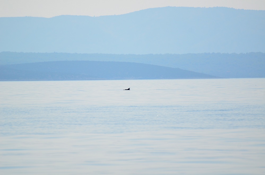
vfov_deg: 3.0
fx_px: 3305
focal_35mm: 450
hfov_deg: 4.6
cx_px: 132
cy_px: 88
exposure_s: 1/3200
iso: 400
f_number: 5.6
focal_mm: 300
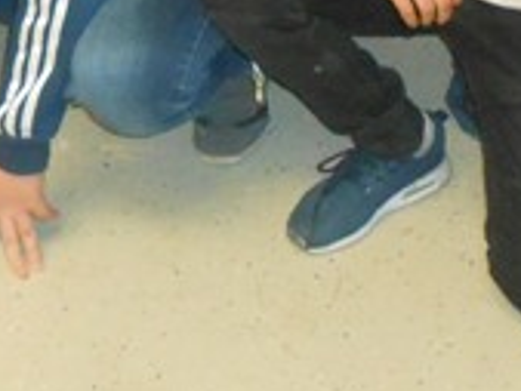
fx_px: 1853
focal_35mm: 123
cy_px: -440
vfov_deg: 10.8
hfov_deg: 16.0
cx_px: 265
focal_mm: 4.6
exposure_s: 1/25
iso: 500
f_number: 3.5
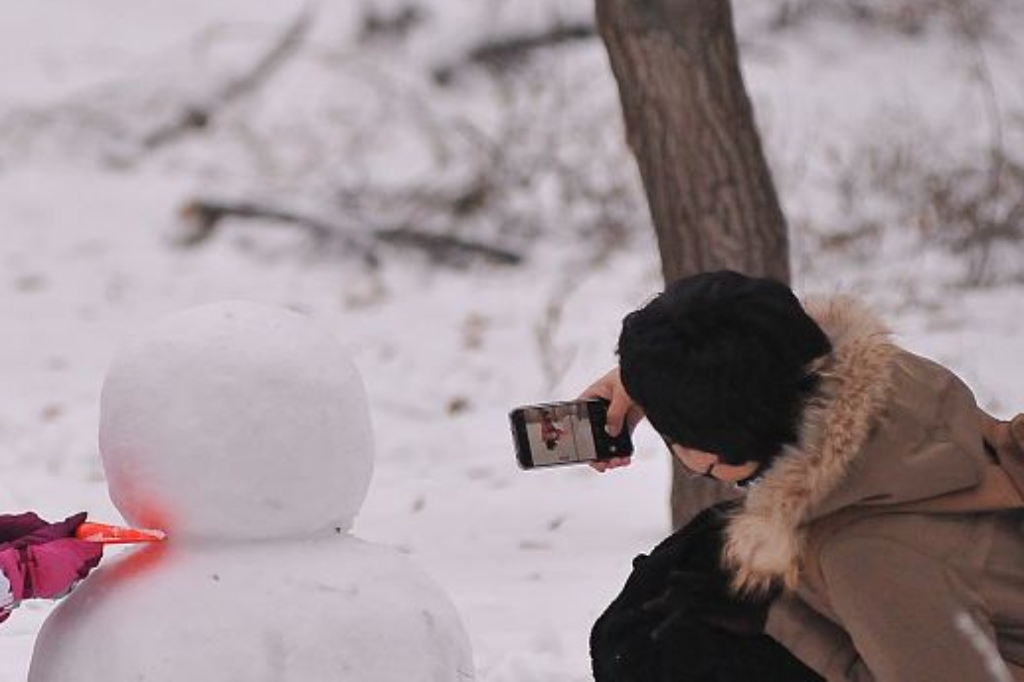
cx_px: 251
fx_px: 13165
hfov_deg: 4.5
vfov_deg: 3.0
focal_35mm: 463
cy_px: 364
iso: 3200
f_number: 4
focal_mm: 200
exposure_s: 1/5000
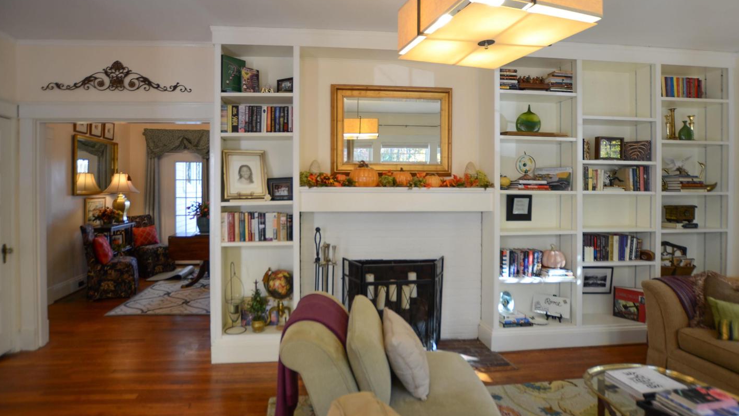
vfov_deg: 67.1
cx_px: 372
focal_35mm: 16
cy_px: 217
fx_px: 314
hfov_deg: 99.4
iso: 100
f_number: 3.5
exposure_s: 1/20
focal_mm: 10
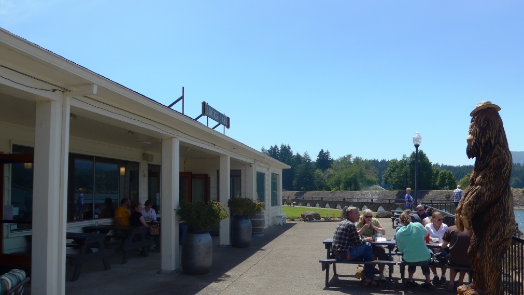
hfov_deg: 61.0
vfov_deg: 36.6
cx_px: 260
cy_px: 175
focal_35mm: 32
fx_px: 445
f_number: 2.8
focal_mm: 6
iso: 80
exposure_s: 1/1600
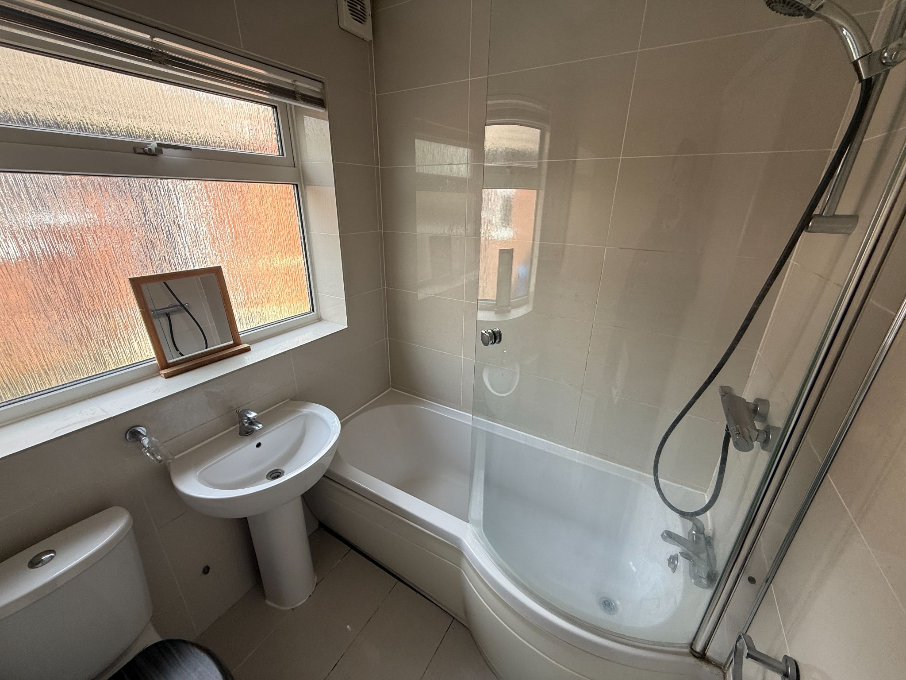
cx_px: 453
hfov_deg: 102.1
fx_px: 366
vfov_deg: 85.7
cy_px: 340
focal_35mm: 14
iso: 80
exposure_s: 1/99
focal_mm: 2.22
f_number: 2.2
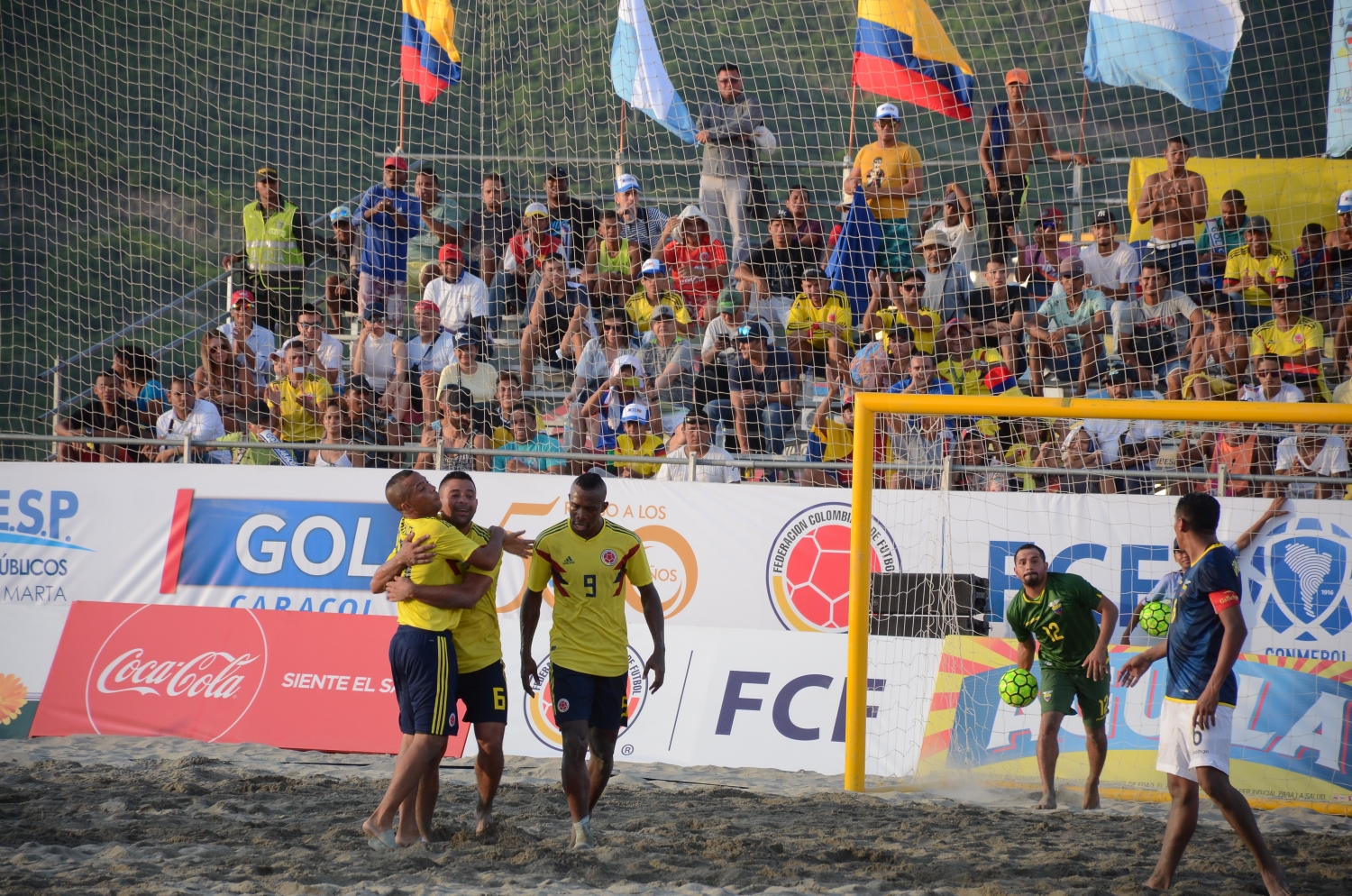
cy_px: 448
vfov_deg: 6.5
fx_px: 7872
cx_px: 676
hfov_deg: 9.8
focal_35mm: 210
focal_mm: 140
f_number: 5.6
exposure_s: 1/500
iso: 400
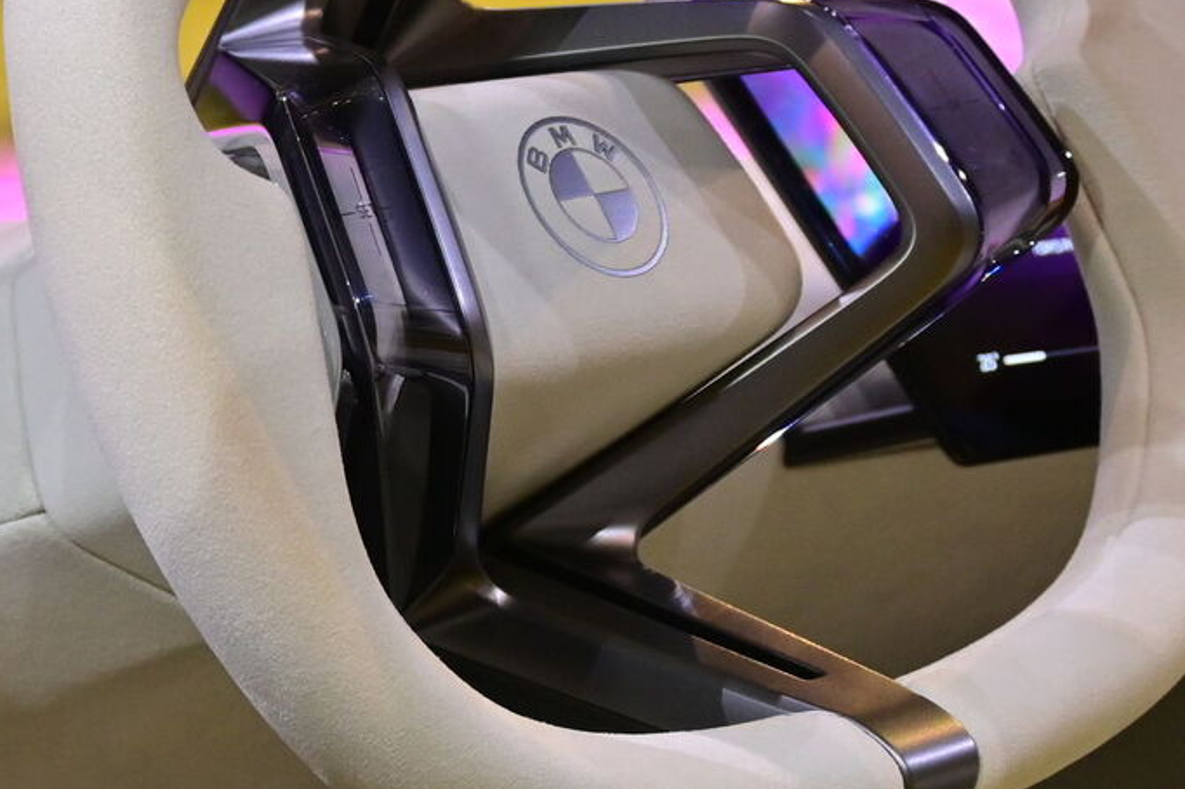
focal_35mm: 139
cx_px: 184
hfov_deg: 14.6
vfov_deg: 9.8
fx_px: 4586
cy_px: 215
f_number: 5.6
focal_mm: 33
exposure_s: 1/100
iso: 500
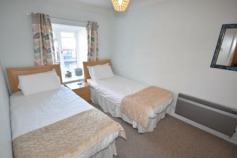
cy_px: 81
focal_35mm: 16
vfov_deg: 73.7
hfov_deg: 96.7
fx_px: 105
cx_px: 113
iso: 640
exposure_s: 1/60
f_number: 4
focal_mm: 10
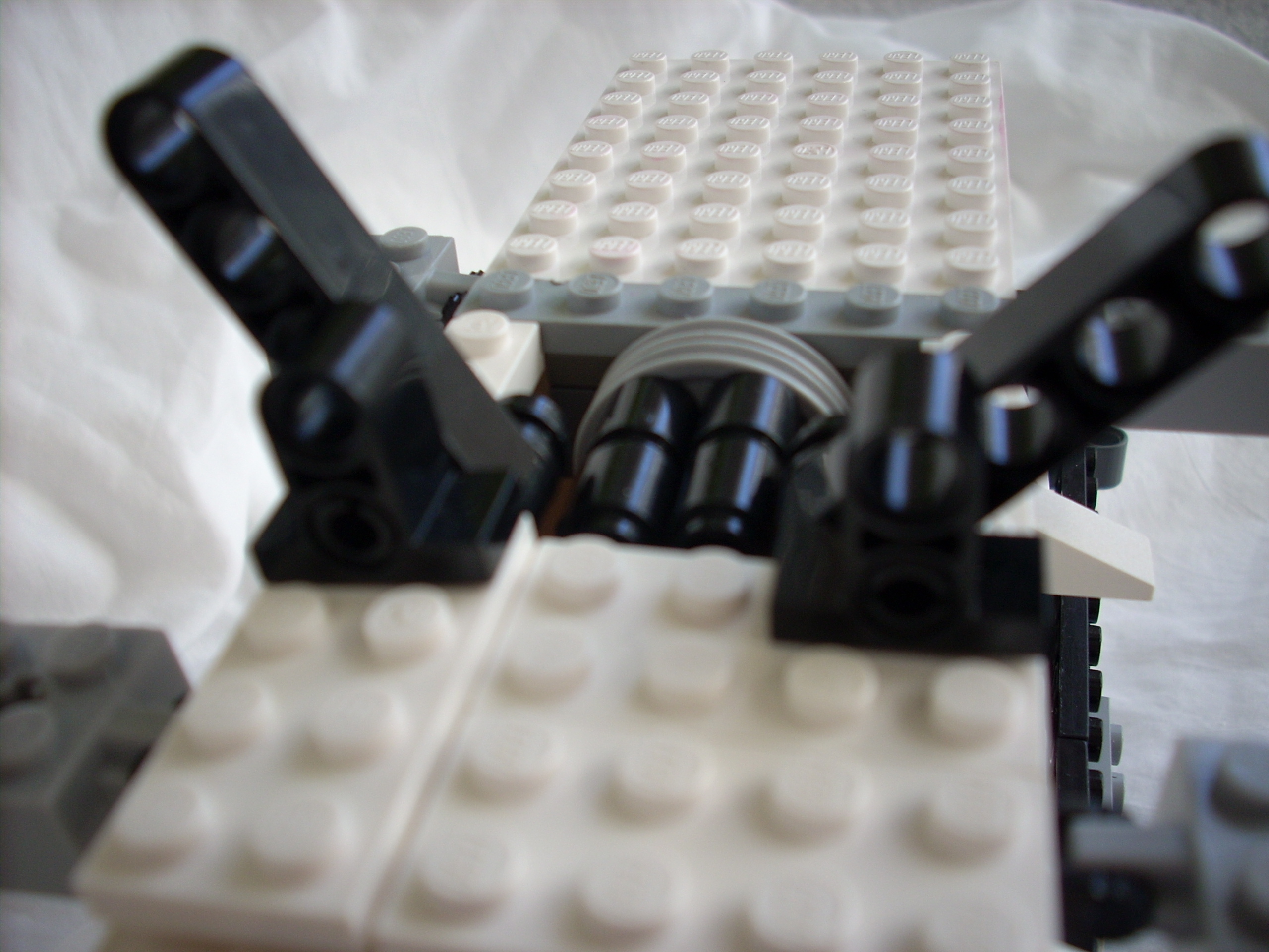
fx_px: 1356
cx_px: 634
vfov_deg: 38.7
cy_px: 476
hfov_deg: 50.1
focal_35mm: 37
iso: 64
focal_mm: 6.2
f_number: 2.8
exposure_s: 1/31.3
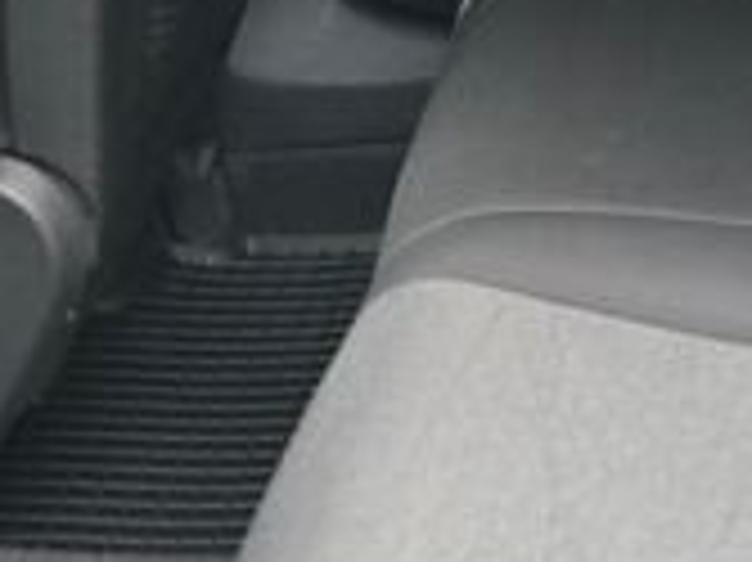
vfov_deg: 10.1
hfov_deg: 13.9
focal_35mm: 141
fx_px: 3061
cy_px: -319
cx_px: 680
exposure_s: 1/50
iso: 1250
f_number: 1.7
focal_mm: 6.3
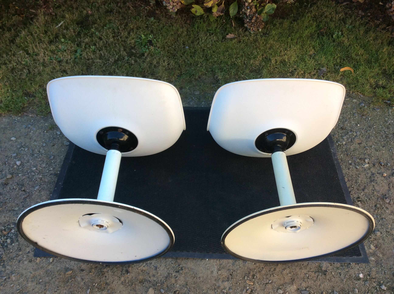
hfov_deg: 56.9
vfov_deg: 44.1
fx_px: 364
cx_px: 197
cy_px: 147
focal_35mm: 32
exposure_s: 1/165
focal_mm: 3.3
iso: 32
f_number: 2.4
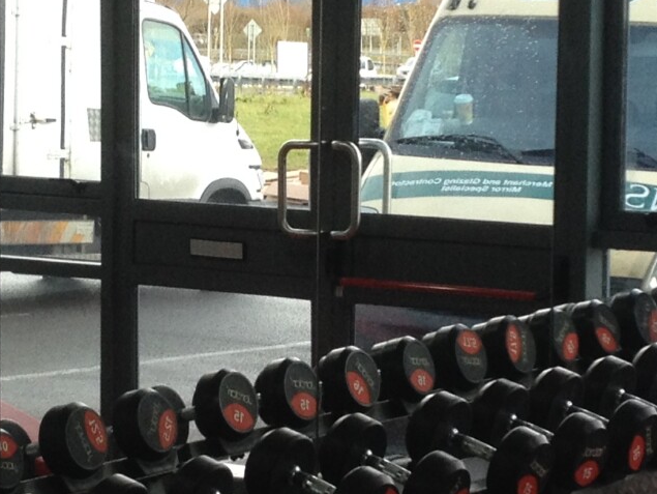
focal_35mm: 141
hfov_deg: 14.0
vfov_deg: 10.5
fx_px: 2678
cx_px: 317
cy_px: 255
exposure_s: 1/120
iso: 64
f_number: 2.4
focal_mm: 4.28
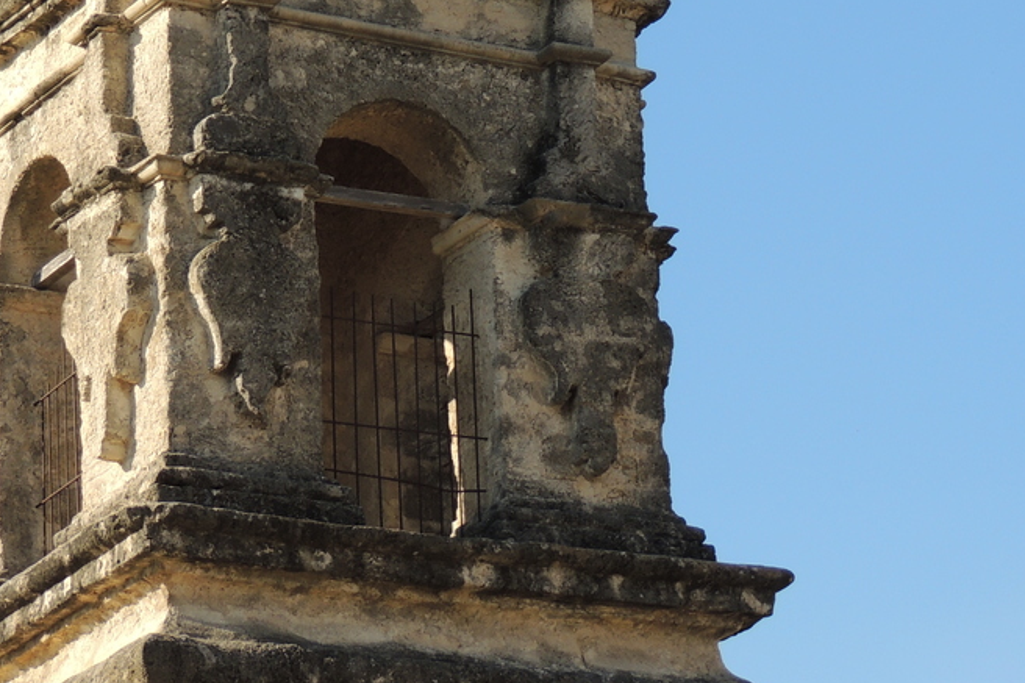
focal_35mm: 203
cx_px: 348
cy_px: 155
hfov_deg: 10.1
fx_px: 5778
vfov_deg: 6.8
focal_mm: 17.8
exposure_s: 1/500
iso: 100
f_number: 4.1
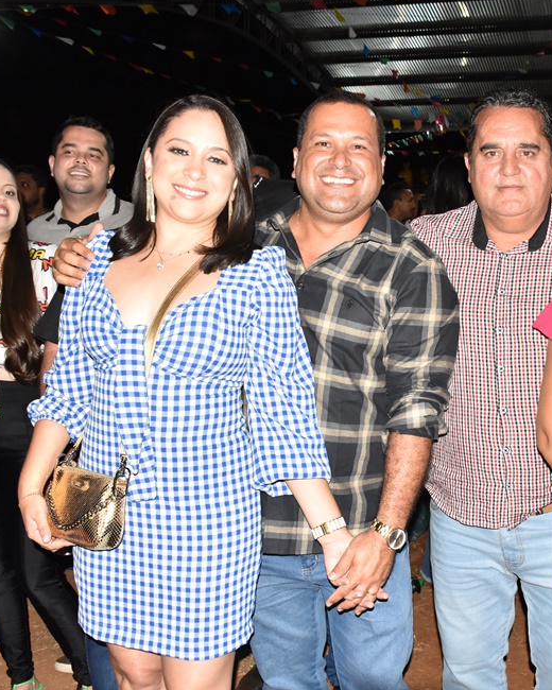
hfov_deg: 37.5
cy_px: 349
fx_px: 796
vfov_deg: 46.8
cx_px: 399
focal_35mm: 39
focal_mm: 18
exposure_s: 1/100
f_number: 6.3
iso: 1600
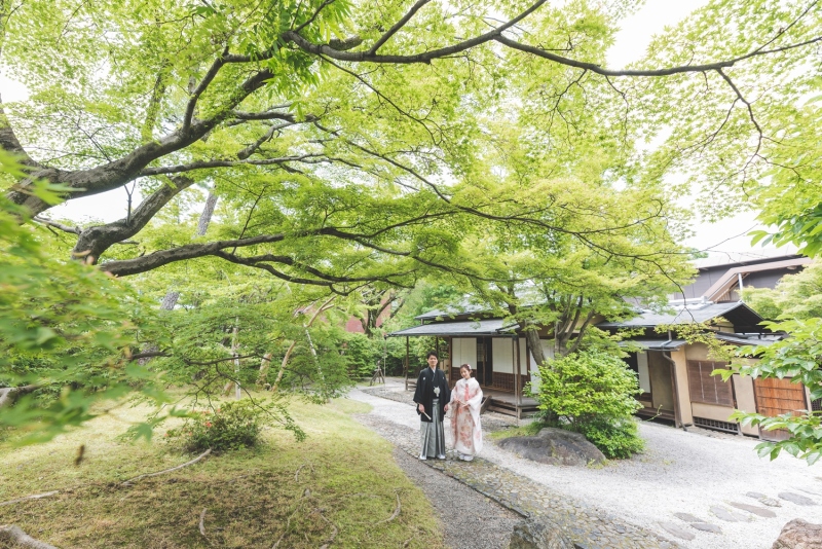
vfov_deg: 81.3
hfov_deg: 104.2
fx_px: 320
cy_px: 274
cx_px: 411
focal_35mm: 14
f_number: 4.5
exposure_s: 1/125
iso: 160
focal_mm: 14
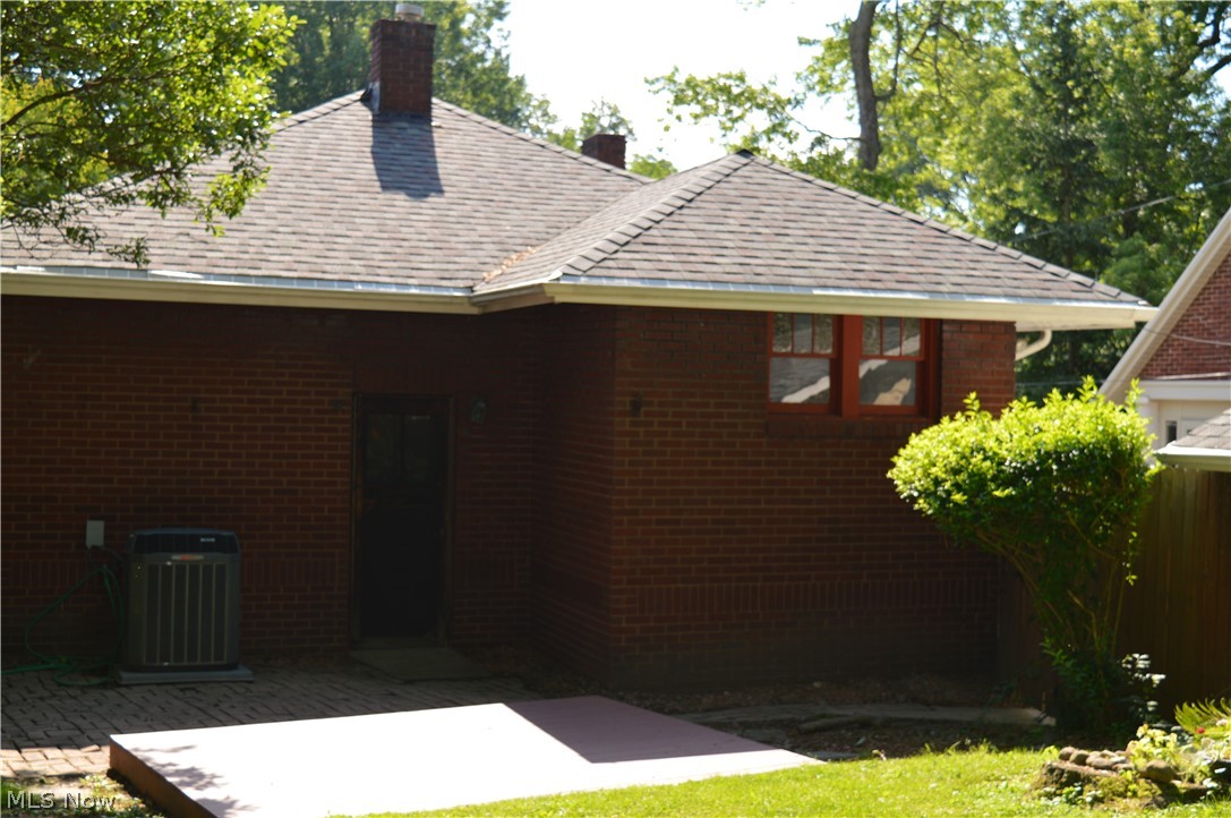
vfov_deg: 28.0
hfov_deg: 41.2
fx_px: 1639
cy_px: 409
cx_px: 616
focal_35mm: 48
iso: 100
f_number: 5.6
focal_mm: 32
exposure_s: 1/200
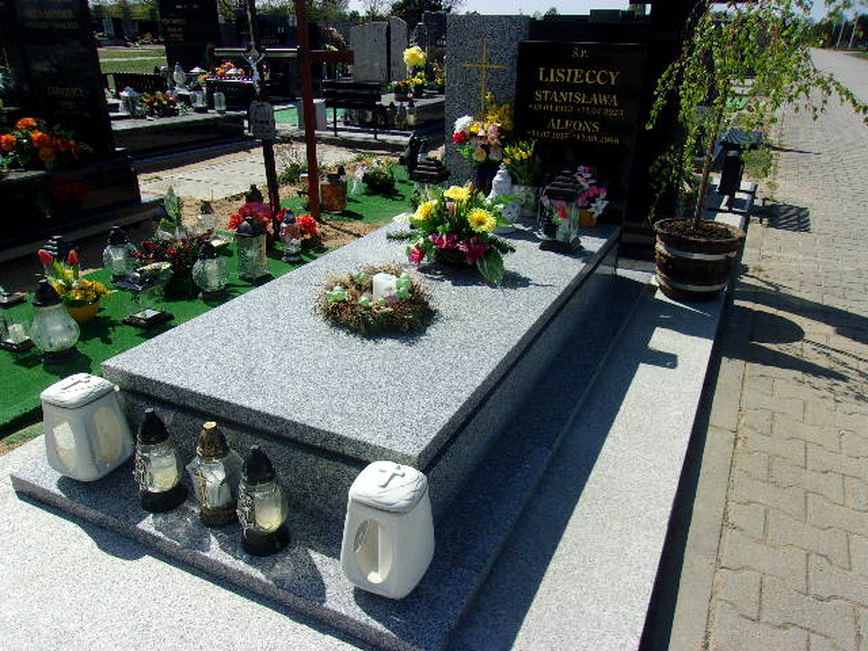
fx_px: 677
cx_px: 434
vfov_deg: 51.4
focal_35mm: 27
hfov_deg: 65.3
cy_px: 326
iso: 80
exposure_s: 1/140
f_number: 10.4
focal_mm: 4.9
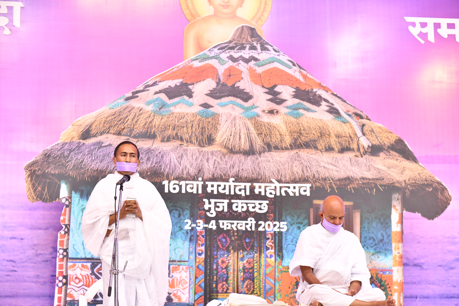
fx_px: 1173
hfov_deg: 22.1
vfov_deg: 14.9
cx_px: 230
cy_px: 153
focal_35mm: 92
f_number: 4.5
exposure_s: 1/125
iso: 2000
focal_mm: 92
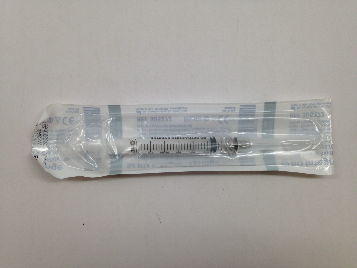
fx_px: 340
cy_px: 134
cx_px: 178
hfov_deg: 55.4
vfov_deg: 42.9
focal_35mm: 33
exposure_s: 1/60
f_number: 2.4
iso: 50
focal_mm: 4.12
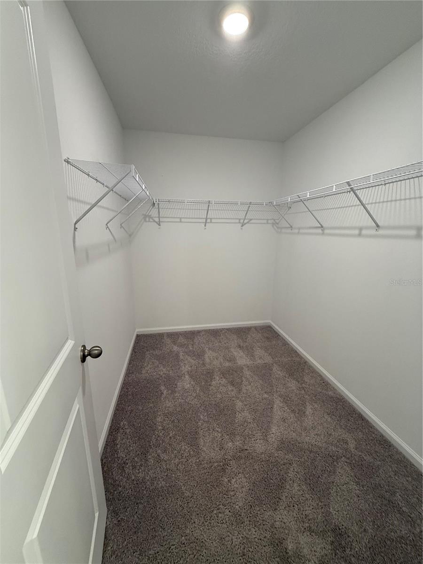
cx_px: 212
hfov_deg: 85.7
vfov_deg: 102.1
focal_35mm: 14
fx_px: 228
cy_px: 282
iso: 320
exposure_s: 1/120
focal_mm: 2.22
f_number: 2.2
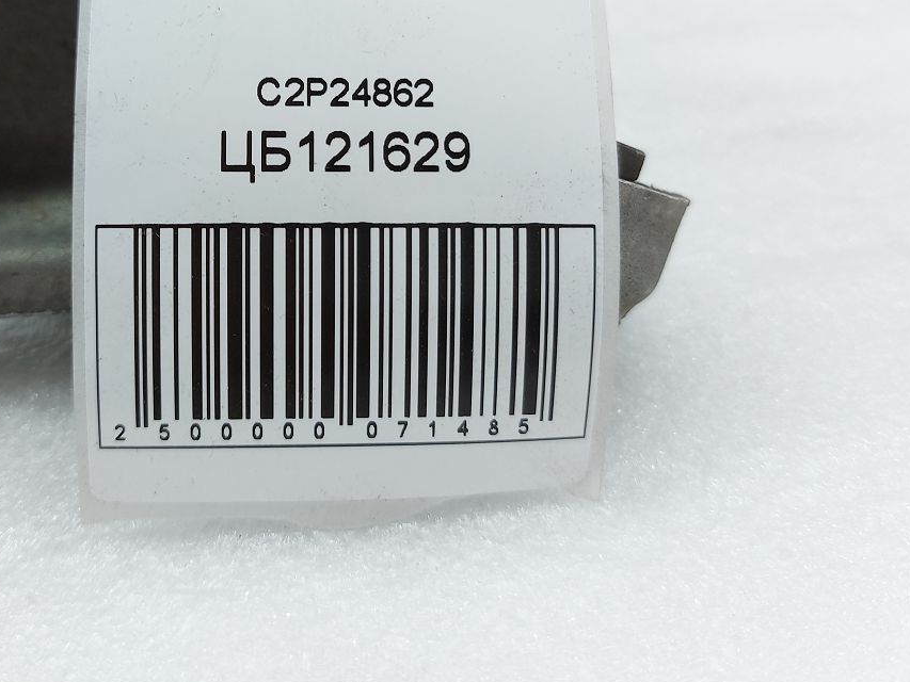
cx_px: 331
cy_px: 144
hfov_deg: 47.3
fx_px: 1025
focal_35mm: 39
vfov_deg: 35.7
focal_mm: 5.23
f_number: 1.8
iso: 50
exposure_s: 1/50
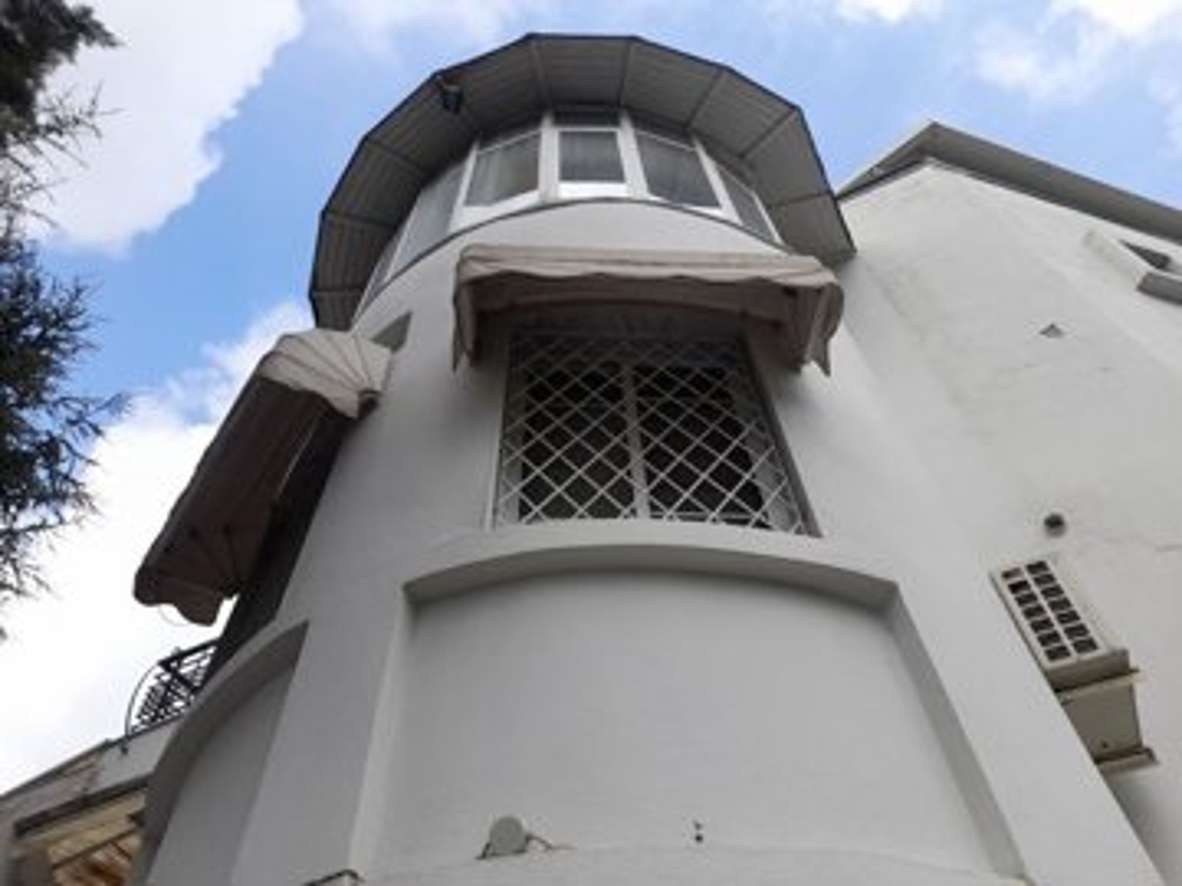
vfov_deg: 54.9
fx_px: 854
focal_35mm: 25
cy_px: 443
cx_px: 591
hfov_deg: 69.4
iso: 20
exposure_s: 1/443
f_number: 2
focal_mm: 4.6
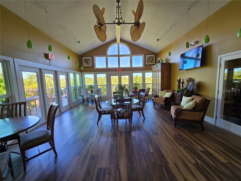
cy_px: 90
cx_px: 120
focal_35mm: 13
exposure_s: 1/60
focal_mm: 2.2
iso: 64
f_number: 2.2
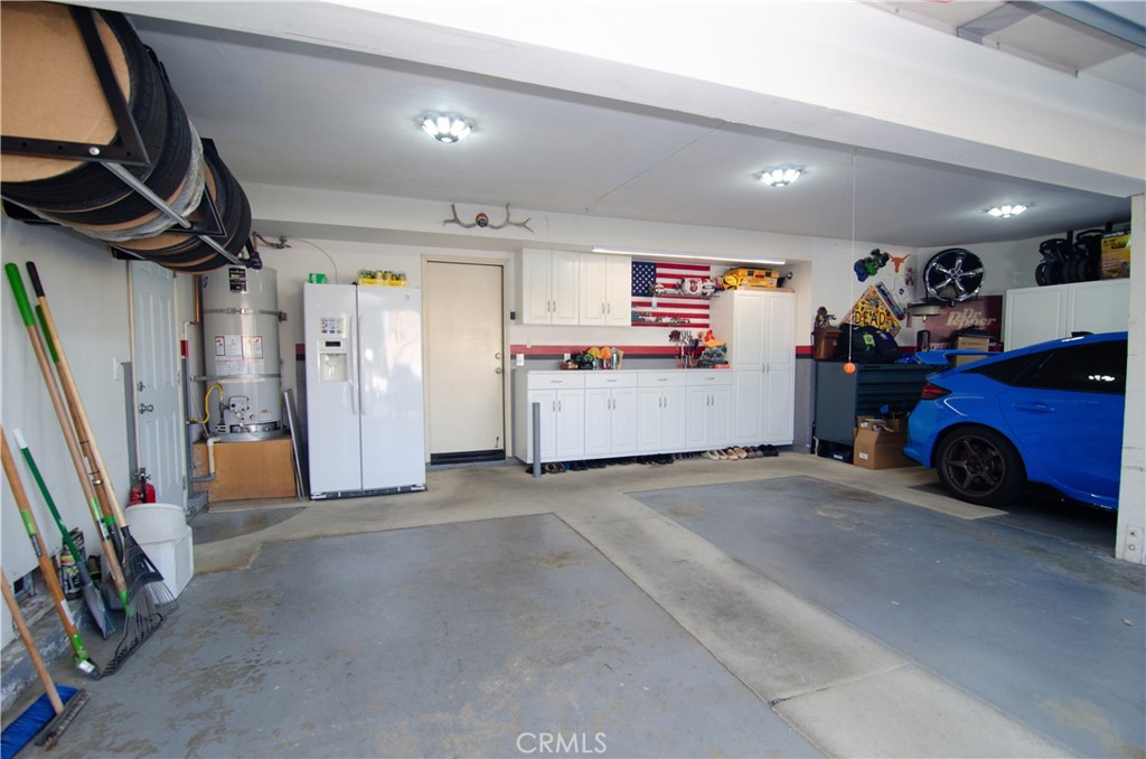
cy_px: 380
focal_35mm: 16
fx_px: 524
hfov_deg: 95.1
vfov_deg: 71.8
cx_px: 573
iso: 320
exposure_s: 1/125
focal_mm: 11
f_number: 5
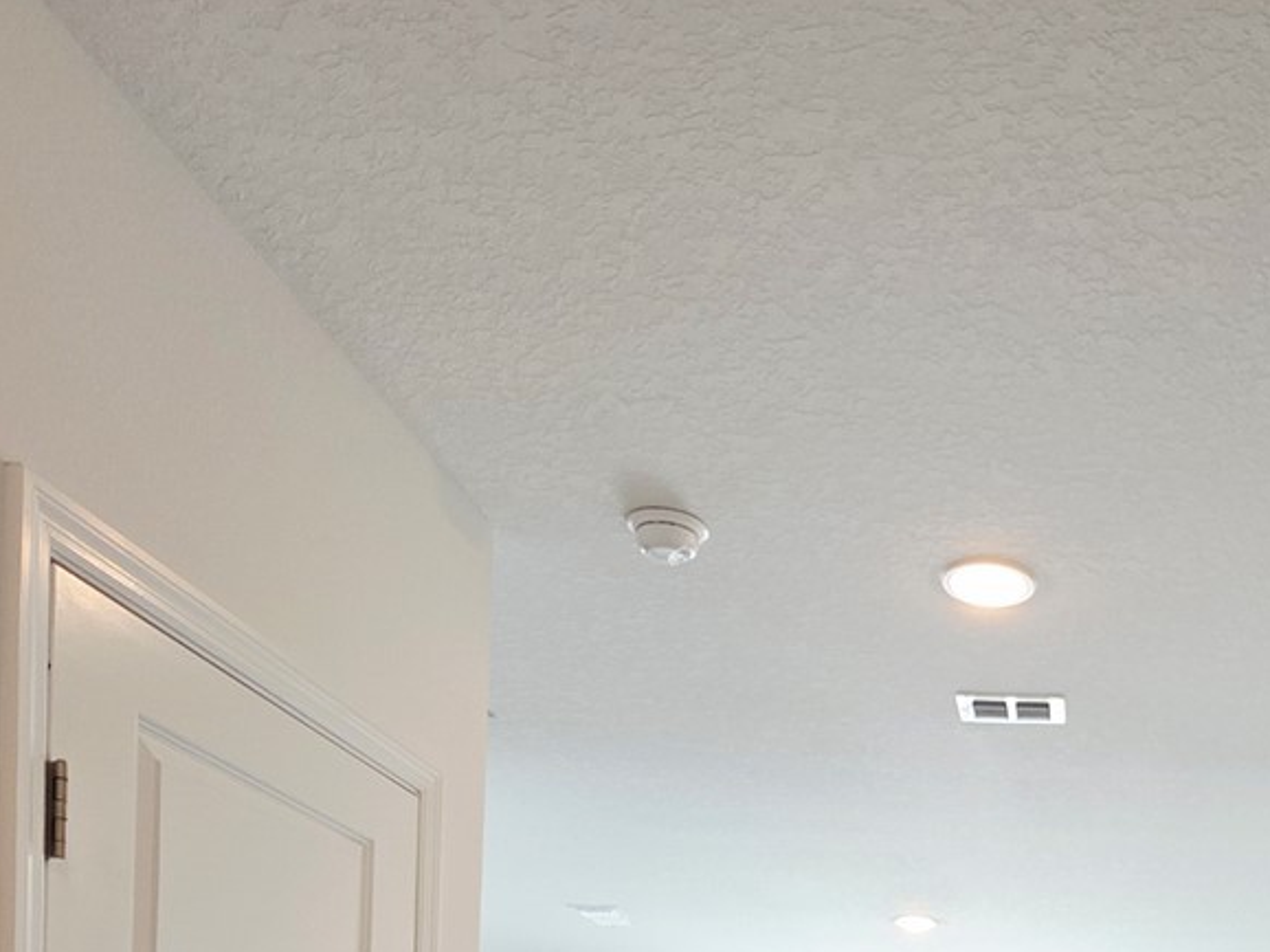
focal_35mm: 36
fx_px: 1320
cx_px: 1035
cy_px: 1262
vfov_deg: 30.5
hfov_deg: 48.2
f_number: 1.9
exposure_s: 1/120
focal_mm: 2.2
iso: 64
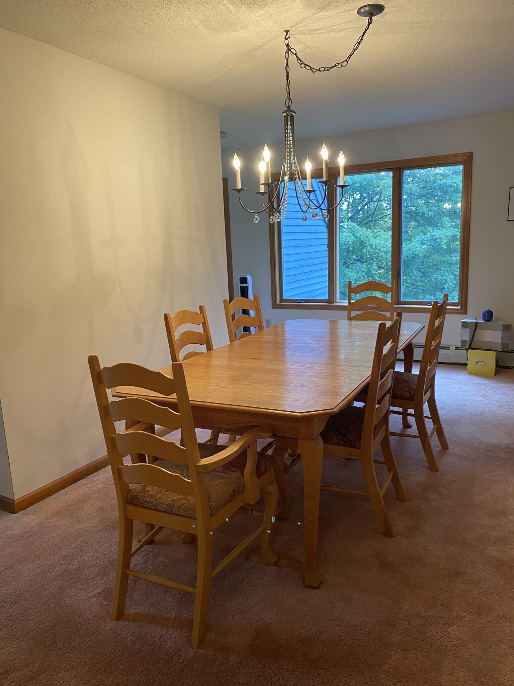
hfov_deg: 53.1
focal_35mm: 26
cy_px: 343
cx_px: 257
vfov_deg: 67.3
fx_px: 515
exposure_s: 1/60
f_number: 1.8
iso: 100
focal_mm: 4.25
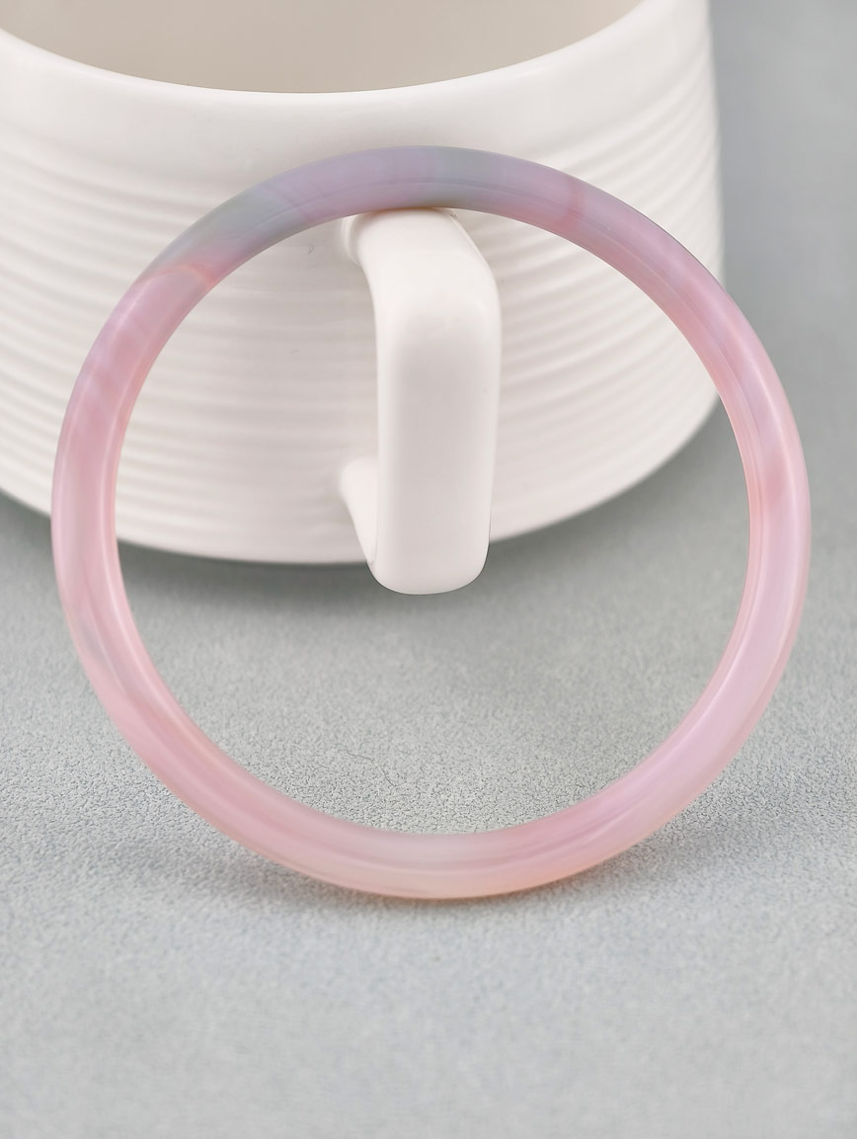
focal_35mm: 85
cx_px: 428
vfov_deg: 23.0
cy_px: 570
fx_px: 2799
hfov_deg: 17.4
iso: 125
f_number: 2.67
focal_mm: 22.48
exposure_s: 1/160
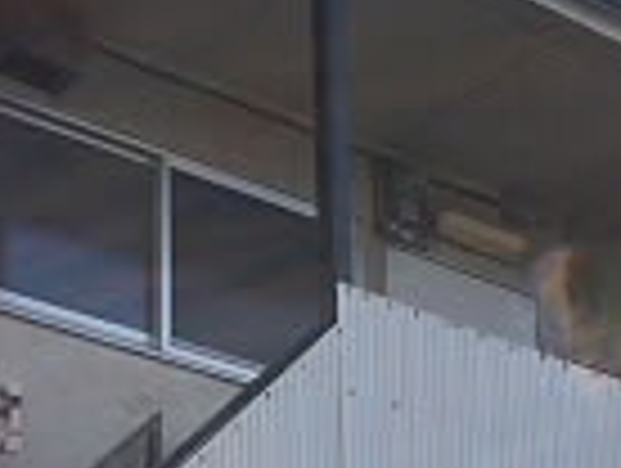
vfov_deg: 12.1
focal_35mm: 121
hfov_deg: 16.3
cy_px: 472
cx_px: 295
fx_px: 2174
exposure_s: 1/100
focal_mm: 16
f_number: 13
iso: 100
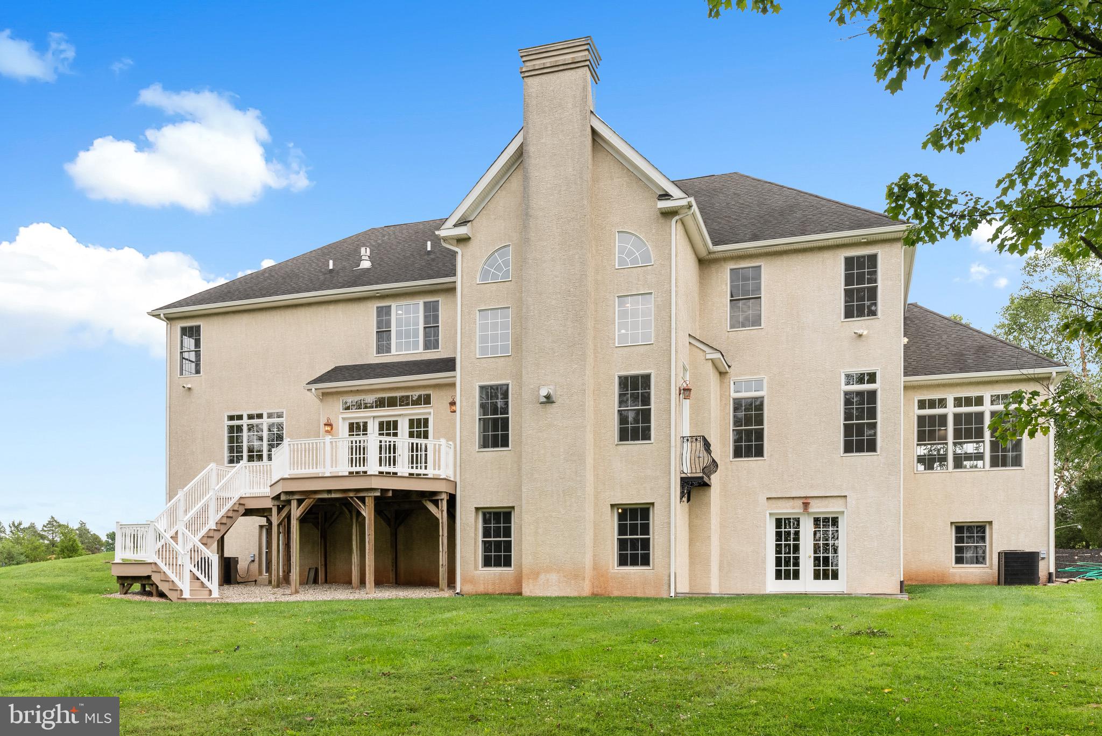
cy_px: 368
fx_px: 857
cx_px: 551
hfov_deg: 65.5
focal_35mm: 28
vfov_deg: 46.4
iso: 400
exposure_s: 1/100
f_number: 11
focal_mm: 28
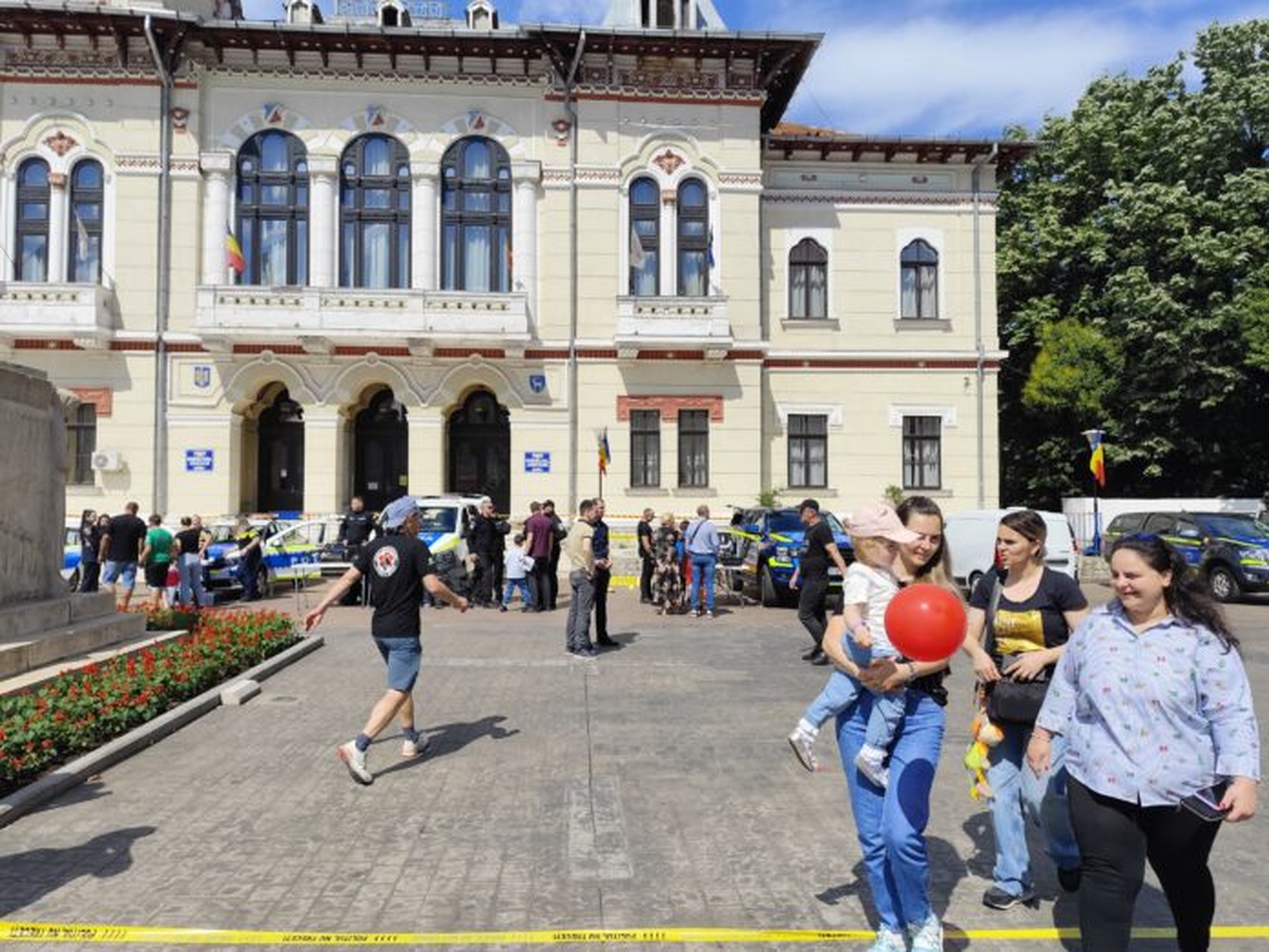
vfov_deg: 58.9
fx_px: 843
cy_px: 476
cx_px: 634
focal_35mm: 23
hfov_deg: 73.9
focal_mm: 6.14
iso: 50
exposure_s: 1/1442
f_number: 1.65
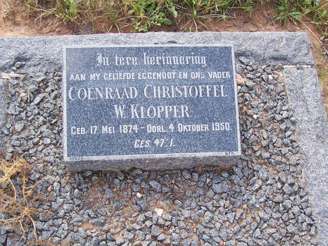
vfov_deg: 32.1
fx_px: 426
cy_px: 139
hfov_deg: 42.0
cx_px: 182
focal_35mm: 45
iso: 80
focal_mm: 6.3
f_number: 2.8
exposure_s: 1/250
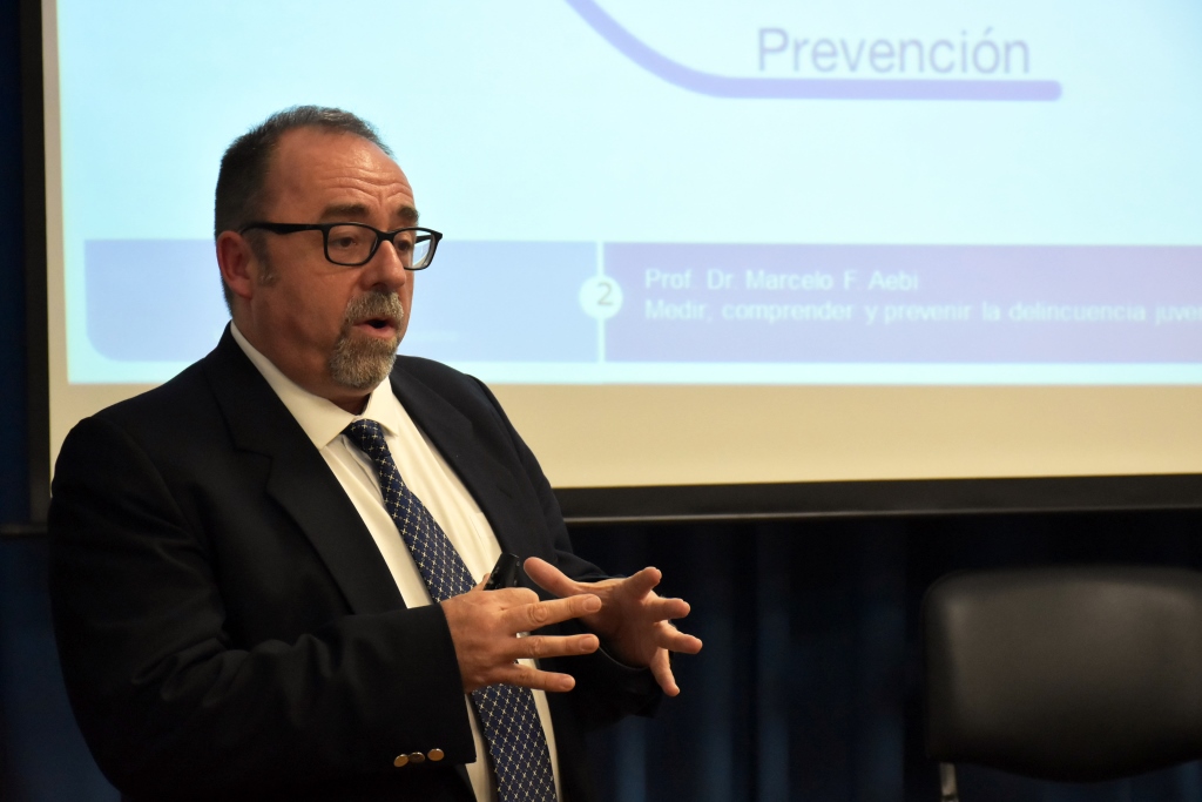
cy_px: 401
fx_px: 3757
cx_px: 601
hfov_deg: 18.2
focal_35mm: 112
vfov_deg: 12.2
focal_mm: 75
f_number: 8
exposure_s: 1/250
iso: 3200
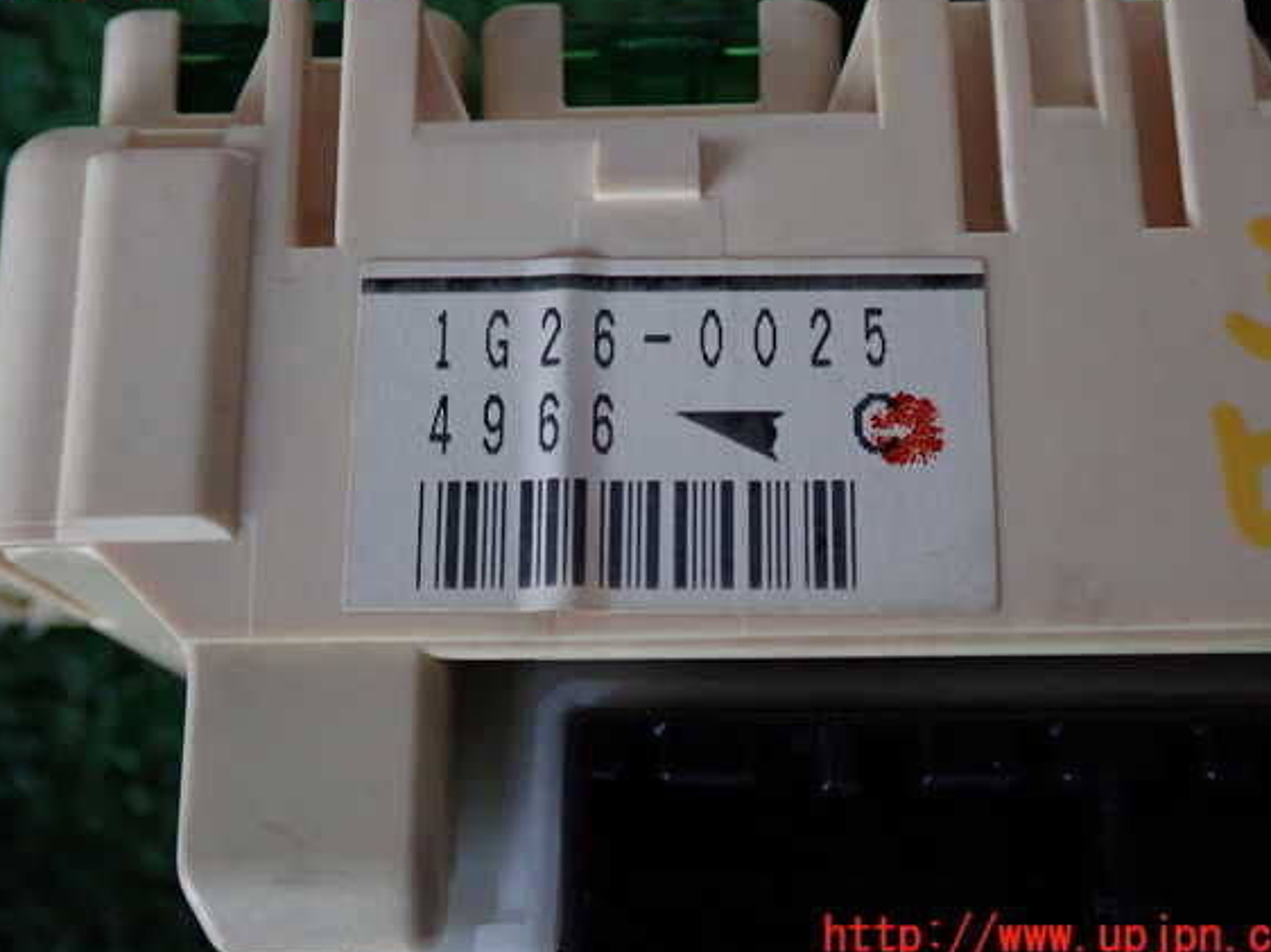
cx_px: 656
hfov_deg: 40.4
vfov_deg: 30.9
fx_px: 1725
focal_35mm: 47
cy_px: 457
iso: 320
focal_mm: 7.84
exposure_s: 1/40
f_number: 2.9
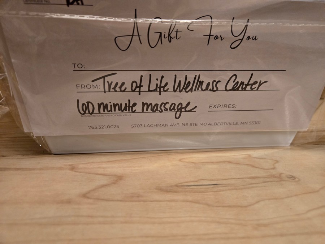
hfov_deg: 73.9
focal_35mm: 23
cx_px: 162
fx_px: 216
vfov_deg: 58.9
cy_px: 122
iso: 800
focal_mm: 5.4
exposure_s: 1/60
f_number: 1.8
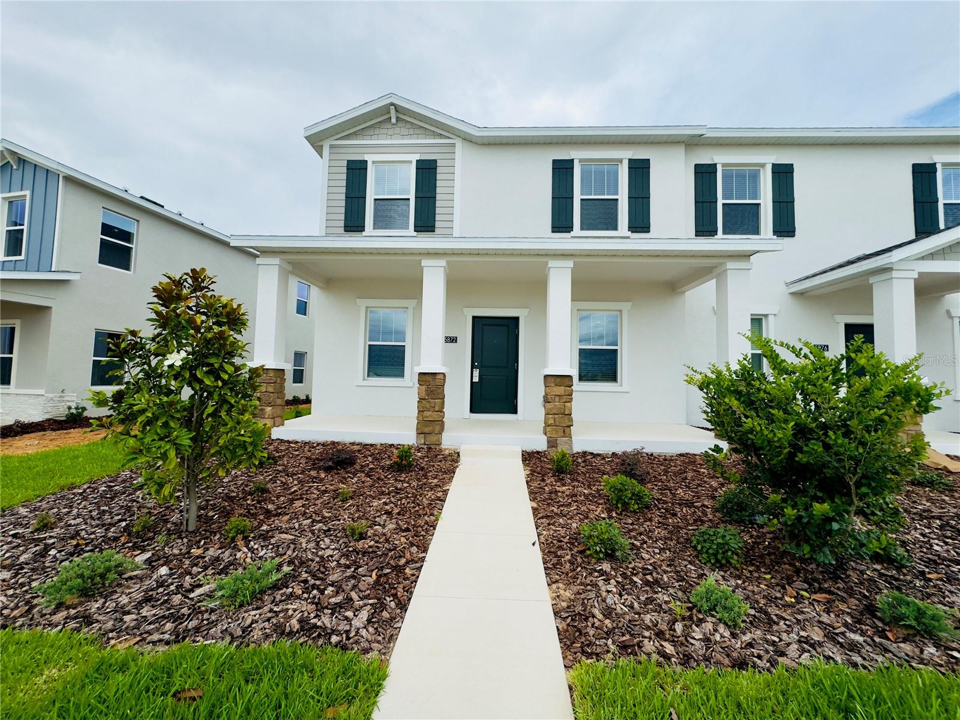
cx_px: 480
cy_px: 360
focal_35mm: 14
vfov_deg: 85.7
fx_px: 388
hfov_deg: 102.1
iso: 50
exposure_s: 1/2674
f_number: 2.2
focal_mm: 2.22
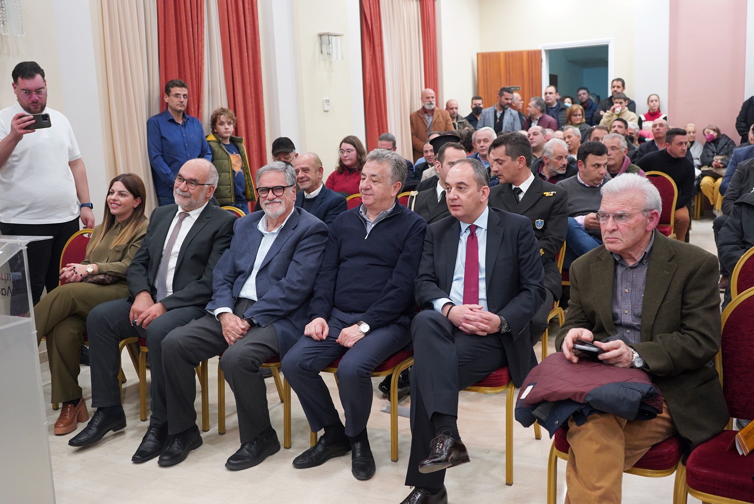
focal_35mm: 36
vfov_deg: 36.9
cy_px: 252
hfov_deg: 53.1
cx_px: 377
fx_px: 755
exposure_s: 1/160
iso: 2500
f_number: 4
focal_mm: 36
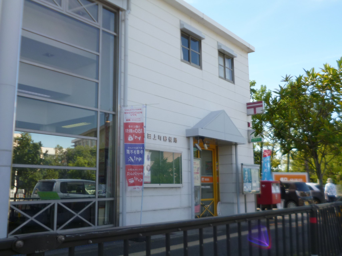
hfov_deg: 51.4
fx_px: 356
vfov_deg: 39.7
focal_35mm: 36
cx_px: 171
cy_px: 128
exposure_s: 1/500
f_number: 3.1
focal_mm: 6.4
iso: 100
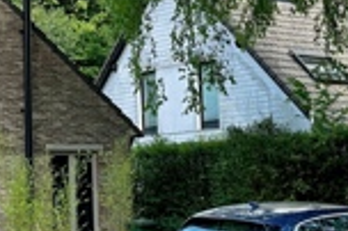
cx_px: 76
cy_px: 41
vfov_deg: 12.9
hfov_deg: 19.3
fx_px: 1014
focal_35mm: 105
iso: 80
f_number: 1.78
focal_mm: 6.86
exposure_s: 1/1453
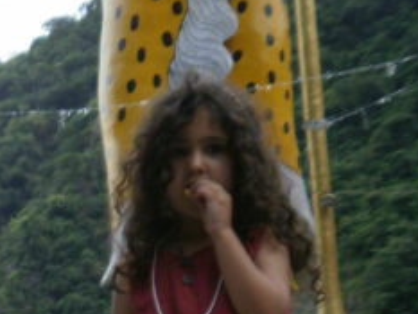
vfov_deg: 13.8
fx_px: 1232
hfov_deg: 17.3
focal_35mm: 102
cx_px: -219
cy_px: 452
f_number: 2.9
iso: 100
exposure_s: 1/320
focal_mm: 5.45
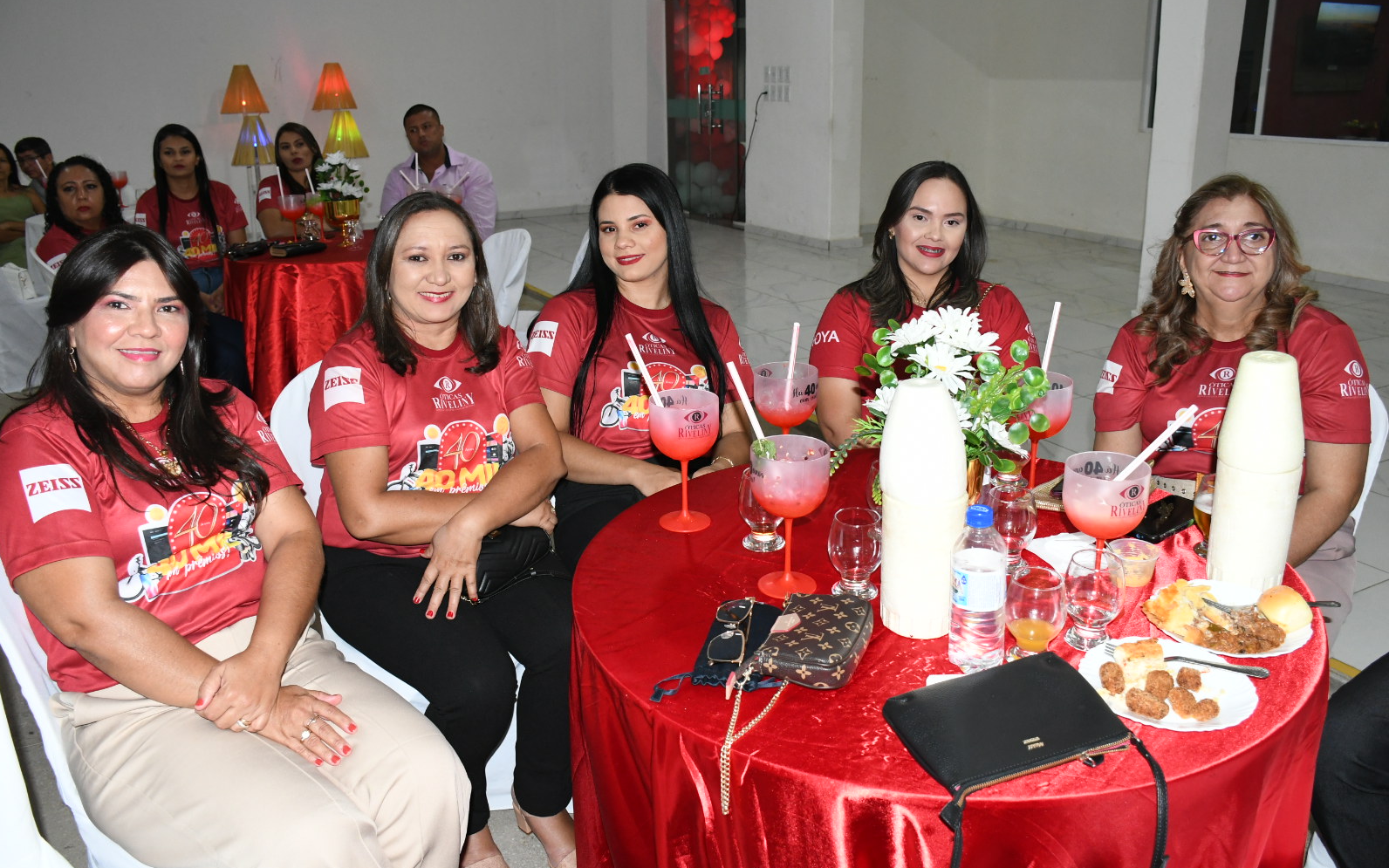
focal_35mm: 28
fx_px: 1060
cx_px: 700
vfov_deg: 44.5
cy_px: 417
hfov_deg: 66.5
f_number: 5
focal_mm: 18
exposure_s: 1/125
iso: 1600
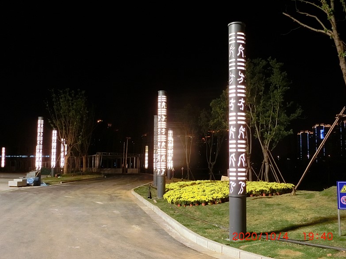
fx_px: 400
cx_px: 177
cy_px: 130
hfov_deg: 46.8
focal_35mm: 40
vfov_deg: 36.0
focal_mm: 6.9
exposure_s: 1/10
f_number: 4.1
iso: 200
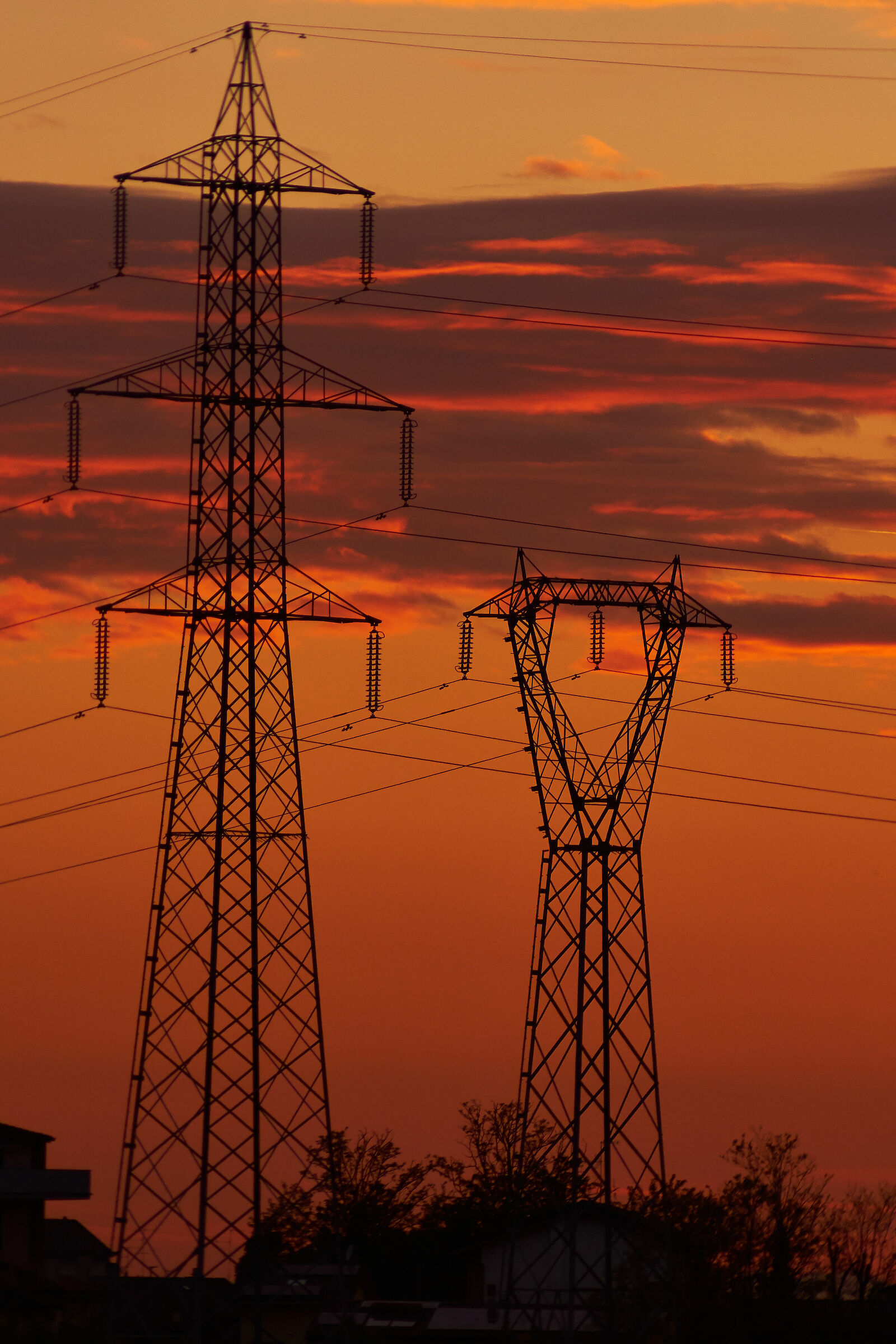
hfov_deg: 6.8
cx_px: 448
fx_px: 7578
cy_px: 672
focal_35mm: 203
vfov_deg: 10.1
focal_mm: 135
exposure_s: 1/640
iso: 800
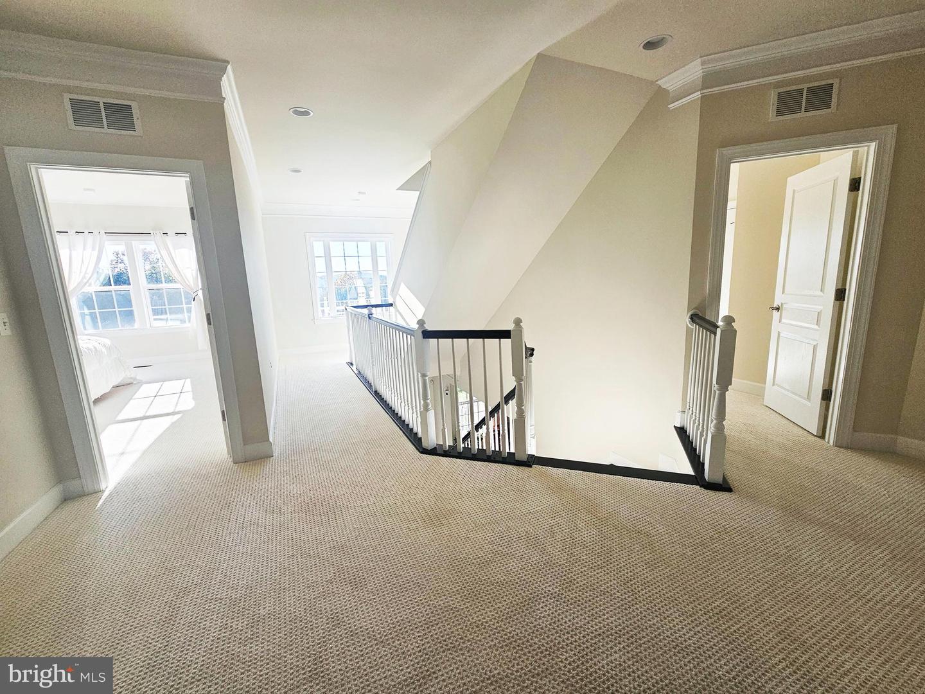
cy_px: 347
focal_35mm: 13
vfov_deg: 89.9
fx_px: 347
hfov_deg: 106.2
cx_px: 462
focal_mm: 2.2
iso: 64
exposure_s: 1/266
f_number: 2.2
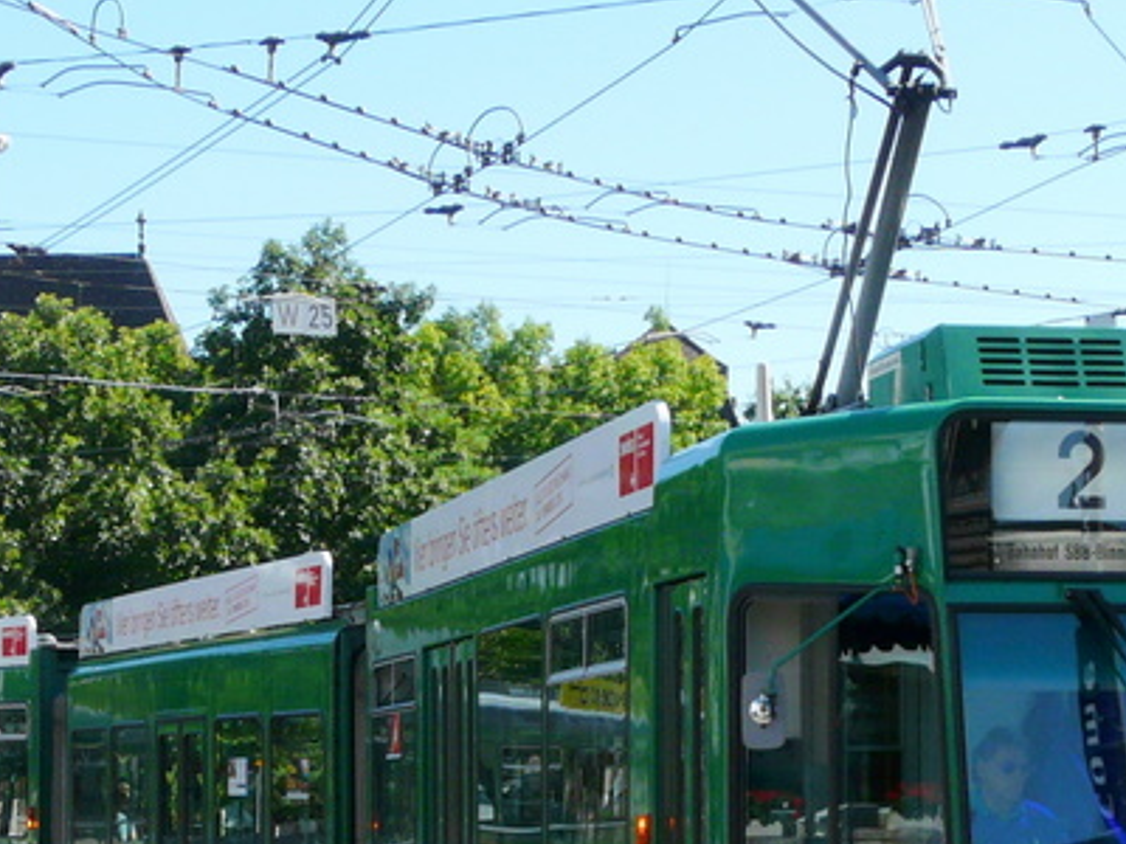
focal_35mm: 105
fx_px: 3415
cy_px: 706
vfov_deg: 14.0
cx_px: 619
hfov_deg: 18.7
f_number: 5.6
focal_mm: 6.8
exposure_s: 1/320
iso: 100
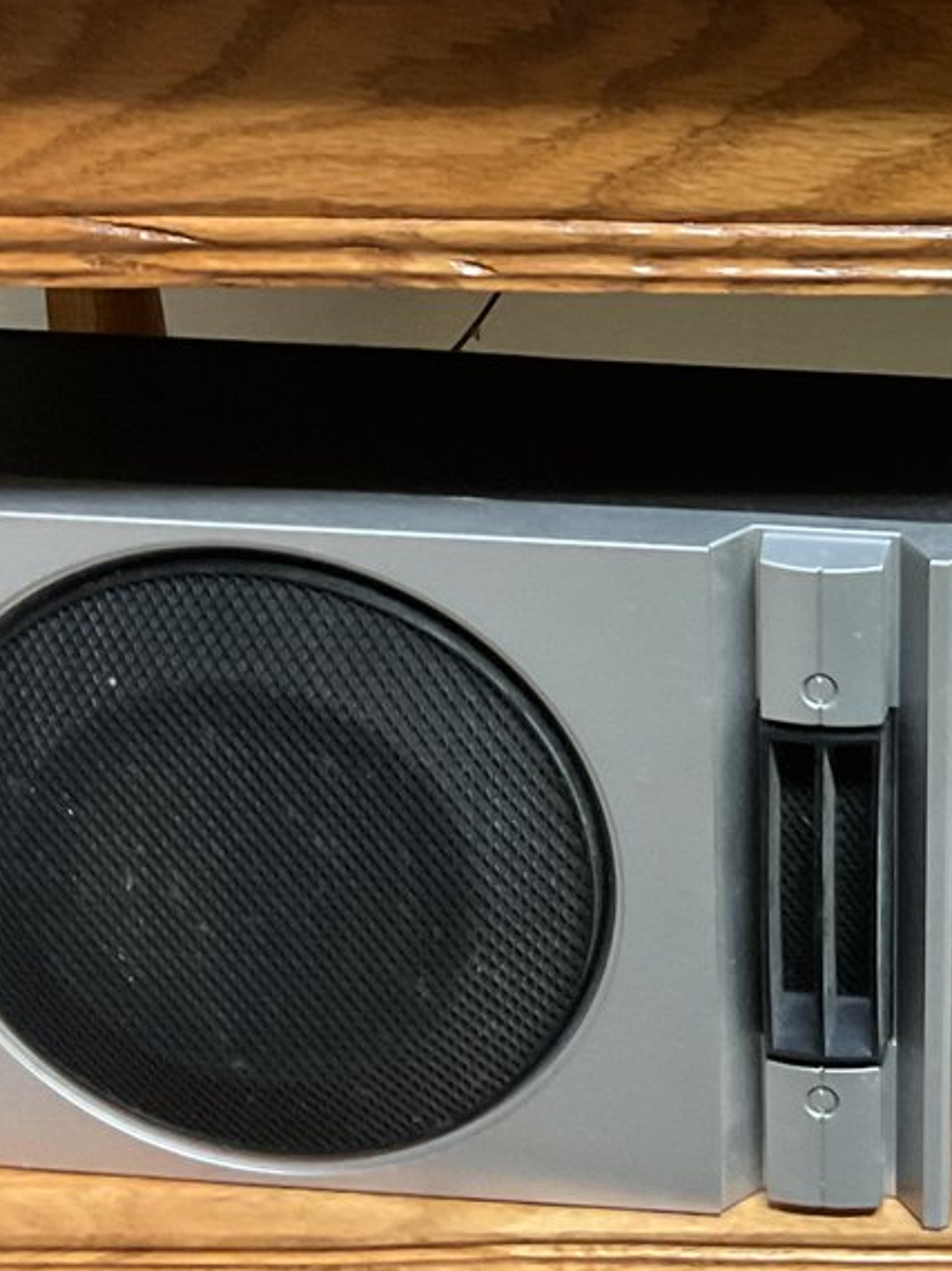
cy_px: 260
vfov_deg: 24.9
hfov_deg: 18.4
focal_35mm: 77
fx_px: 2826
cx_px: 1067
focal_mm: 3
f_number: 1.8
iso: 200
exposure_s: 1/40
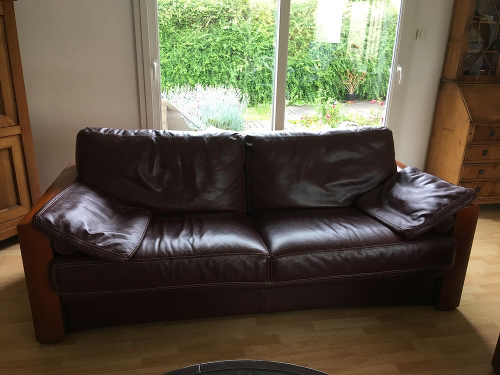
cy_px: 188
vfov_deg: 48.2
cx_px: 250
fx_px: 419
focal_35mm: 29
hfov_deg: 61.7
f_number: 2.2
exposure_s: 1/33
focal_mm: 4.15
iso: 50
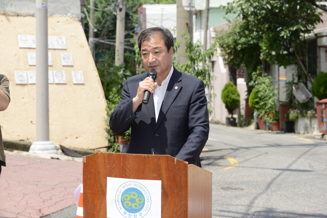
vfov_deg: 11.8
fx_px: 1053
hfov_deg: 17.6
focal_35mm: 116
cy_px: 109
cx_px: 164
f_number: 10
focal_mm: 116
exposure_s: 1/250
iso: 250
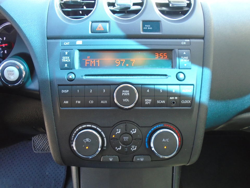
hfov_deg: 67.3
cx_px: 125
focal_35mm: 26
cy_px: 94
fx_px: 188
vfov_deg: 53.1
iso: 200
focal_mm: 4.6
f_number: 3.2
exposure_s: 1/30
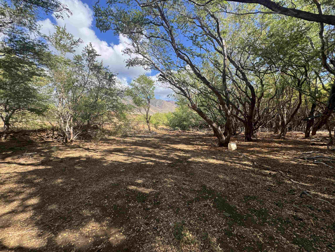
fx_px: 135
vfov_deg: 85.7
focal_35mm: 14
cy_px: 126
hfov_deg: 102.1
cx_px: 168
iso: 40
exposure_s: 1/544
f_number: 2.2
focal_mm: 2.22
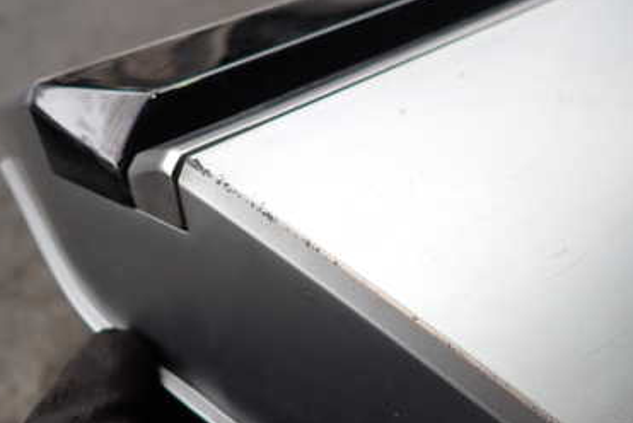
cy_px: 322
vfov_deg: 31.3
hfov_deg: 46.3
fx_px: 739
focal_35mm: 42
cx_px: 348
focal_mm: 4.5
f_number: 2
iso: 125
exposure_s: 1/125
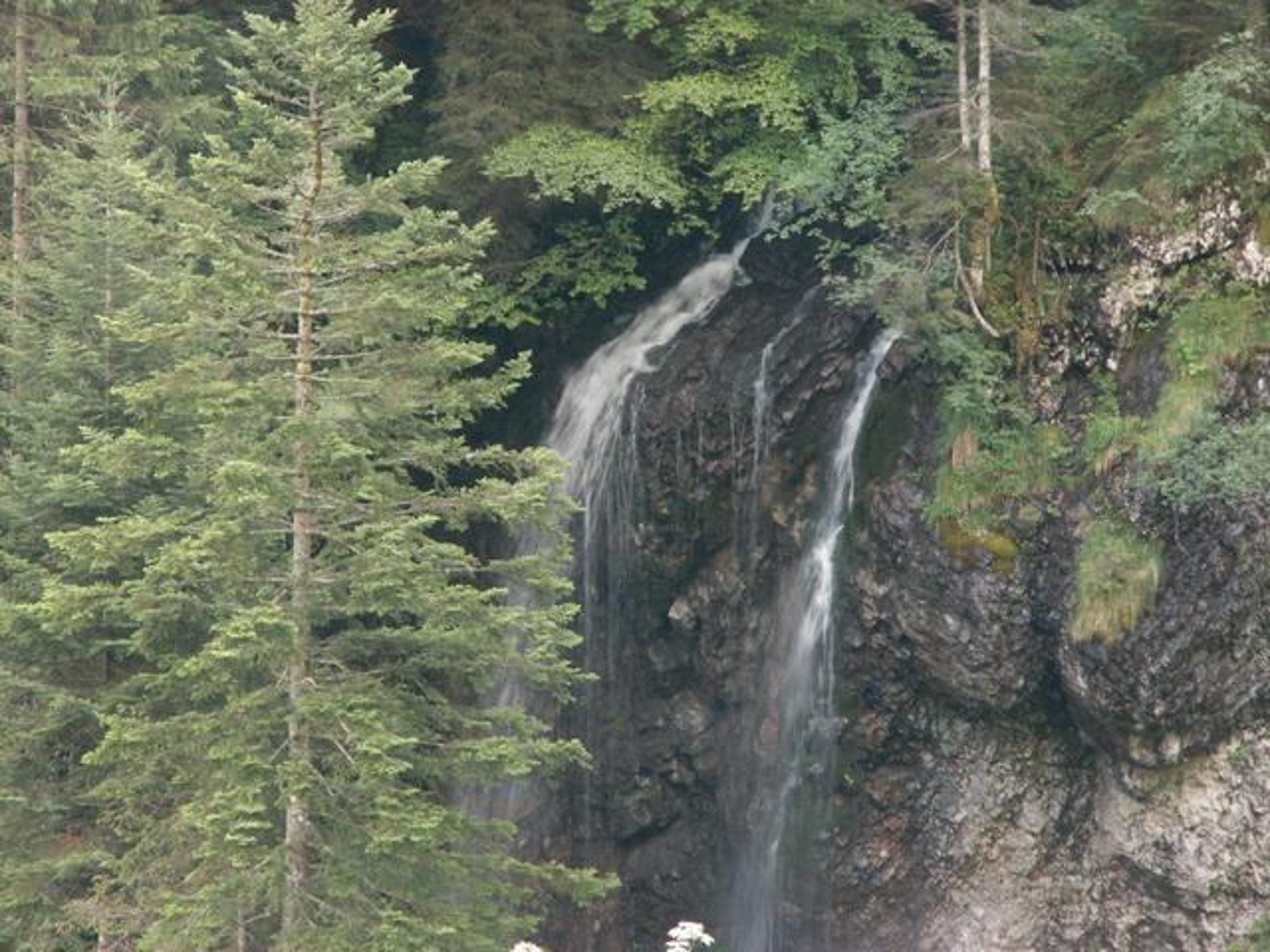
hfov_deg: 9.7
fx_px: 7484
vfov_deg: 7.3
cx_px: 635
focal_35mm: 204
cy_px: 476
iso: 160
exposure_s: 1/30
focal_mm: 33.45
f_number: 4
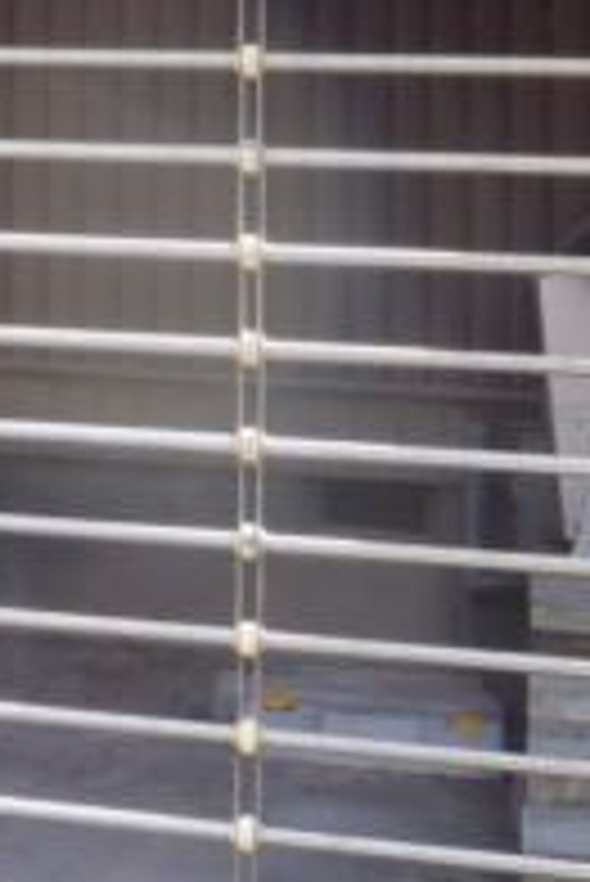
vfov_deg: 16.5
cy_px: -171
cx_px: -707
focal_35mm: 119
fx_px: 2920
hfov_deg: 10.3
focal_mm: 5
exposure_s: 1/80
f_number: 3.5
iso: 64
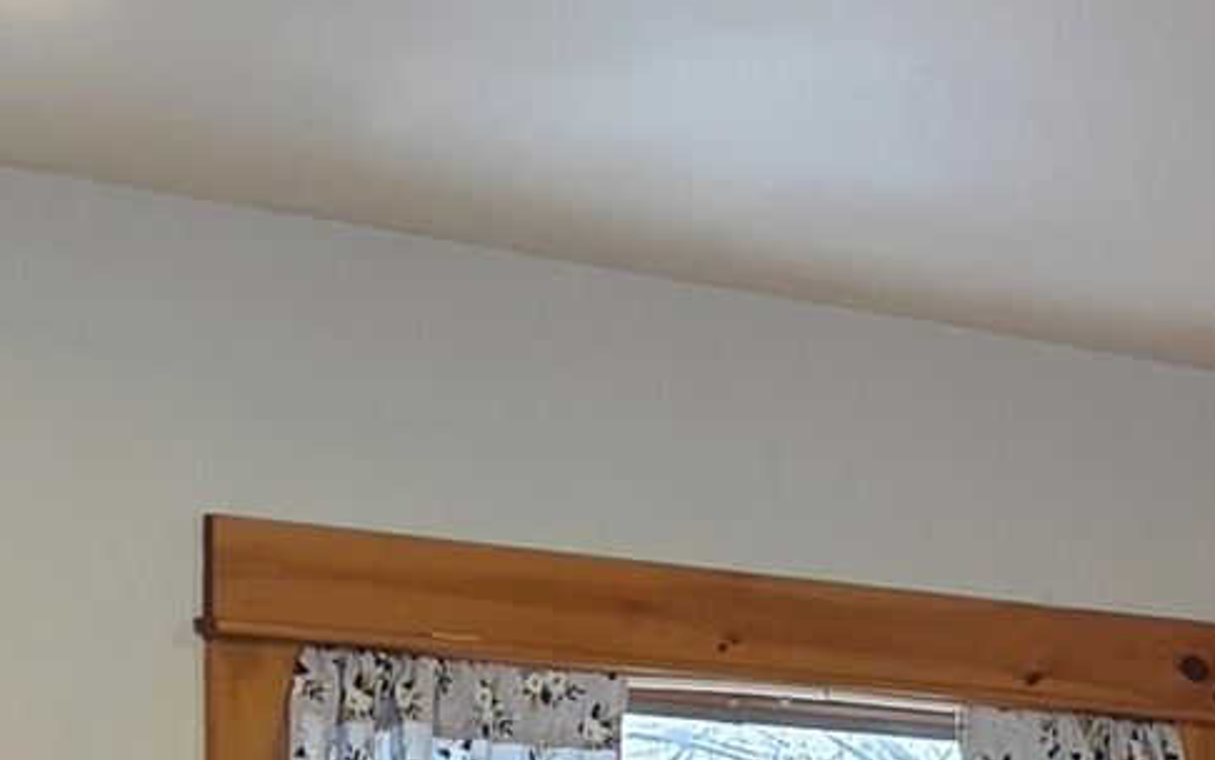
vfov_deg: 8.3
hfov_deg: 11.5
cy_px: 1160
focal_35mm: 154
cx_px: 2792
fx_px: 5101
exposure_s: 1/120
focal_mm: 6.3
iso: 320
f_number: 1.7
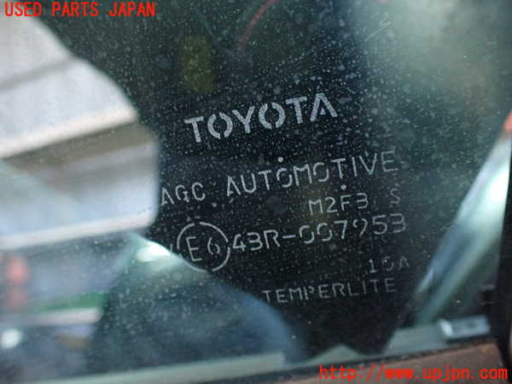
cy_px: 192
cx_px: 256
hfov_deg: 60.0
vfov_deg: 46.8
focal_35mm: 30
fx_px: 444
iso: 800
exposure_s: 1/40
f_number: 2.3
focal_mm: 5.4
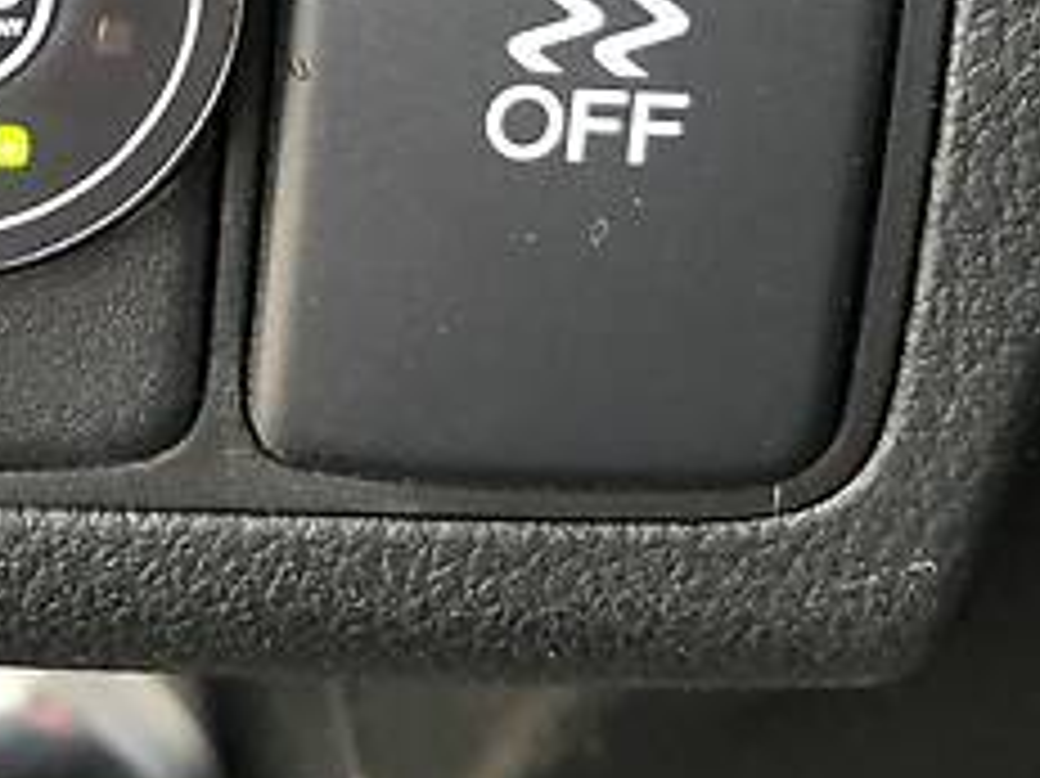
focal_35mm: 97
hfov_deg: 19.3
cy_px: -117
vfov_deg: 14.8
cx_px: -144
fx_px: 2913
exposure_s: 1/15
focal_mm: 4
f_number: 1.8
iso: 40
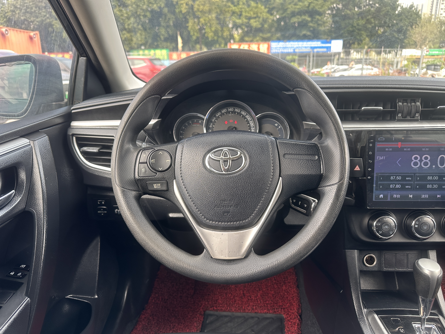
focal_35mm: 24
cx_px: 222
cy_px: 167
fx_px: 309
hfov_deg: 71.6
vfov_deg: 56.8
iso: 125
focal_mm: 6.86
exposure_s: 1/121
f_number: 1.78
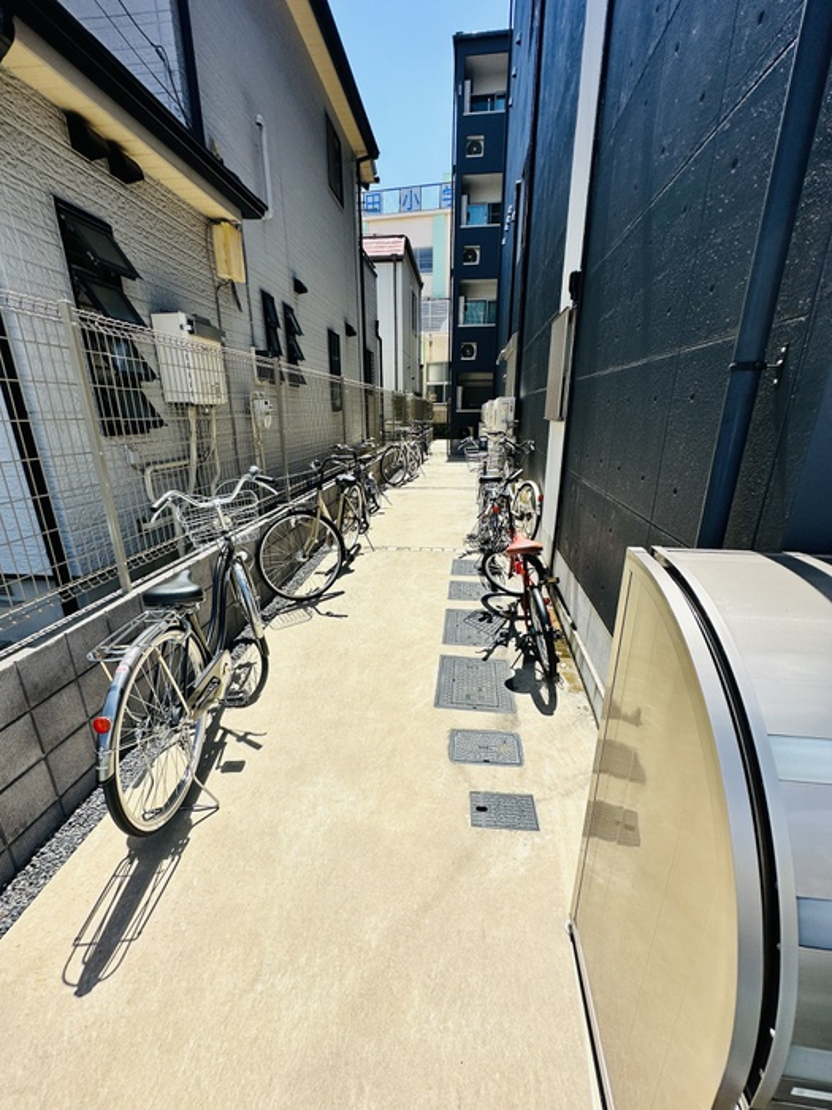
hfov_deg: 85.7
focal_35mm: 14
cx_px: 416
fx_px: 449
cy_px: 555
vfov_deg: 102.1
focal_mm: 2.22
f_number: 2.2
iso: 50
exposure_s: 1/2212
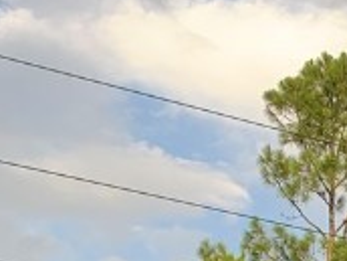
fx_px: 1554
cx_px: 514
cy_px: 621
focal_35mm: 155
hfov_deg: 12.2
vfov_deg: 8.7
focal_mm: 4.25
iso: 25
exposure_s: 1/282
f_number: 1.8
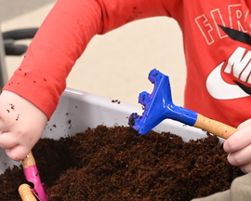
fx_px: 951
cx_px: 205
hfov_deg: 14.9
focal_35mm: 128
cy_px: 76
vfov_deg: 12.0
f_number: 4
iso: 1000
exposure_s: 1/125
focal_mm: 36
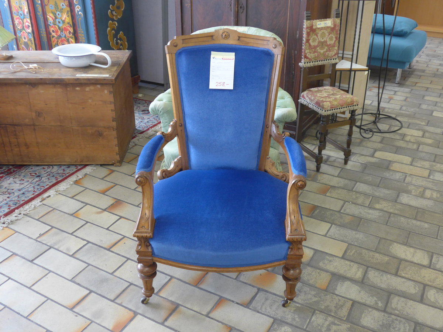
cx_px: 222
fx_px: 461
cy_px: 166
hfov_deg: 51.4
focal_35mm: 36
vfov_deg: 39.7
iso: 400
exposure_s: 1/40
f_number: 2.4
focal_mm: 7.5
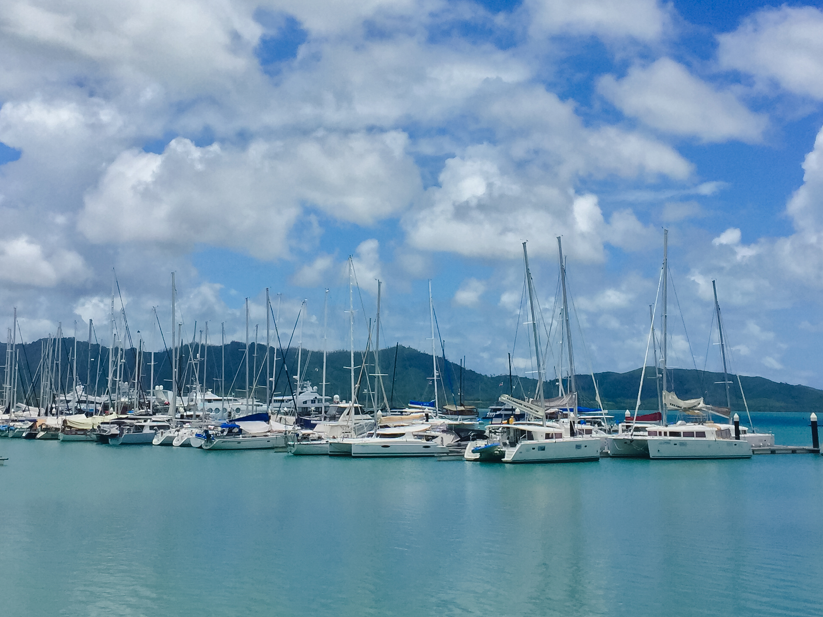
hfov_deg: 38.9
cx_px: 398
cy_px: 151
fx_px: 1165
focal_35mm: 49
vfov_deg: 29.2
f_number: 2.2
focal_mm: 4.15
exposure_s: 1/5700
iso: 32
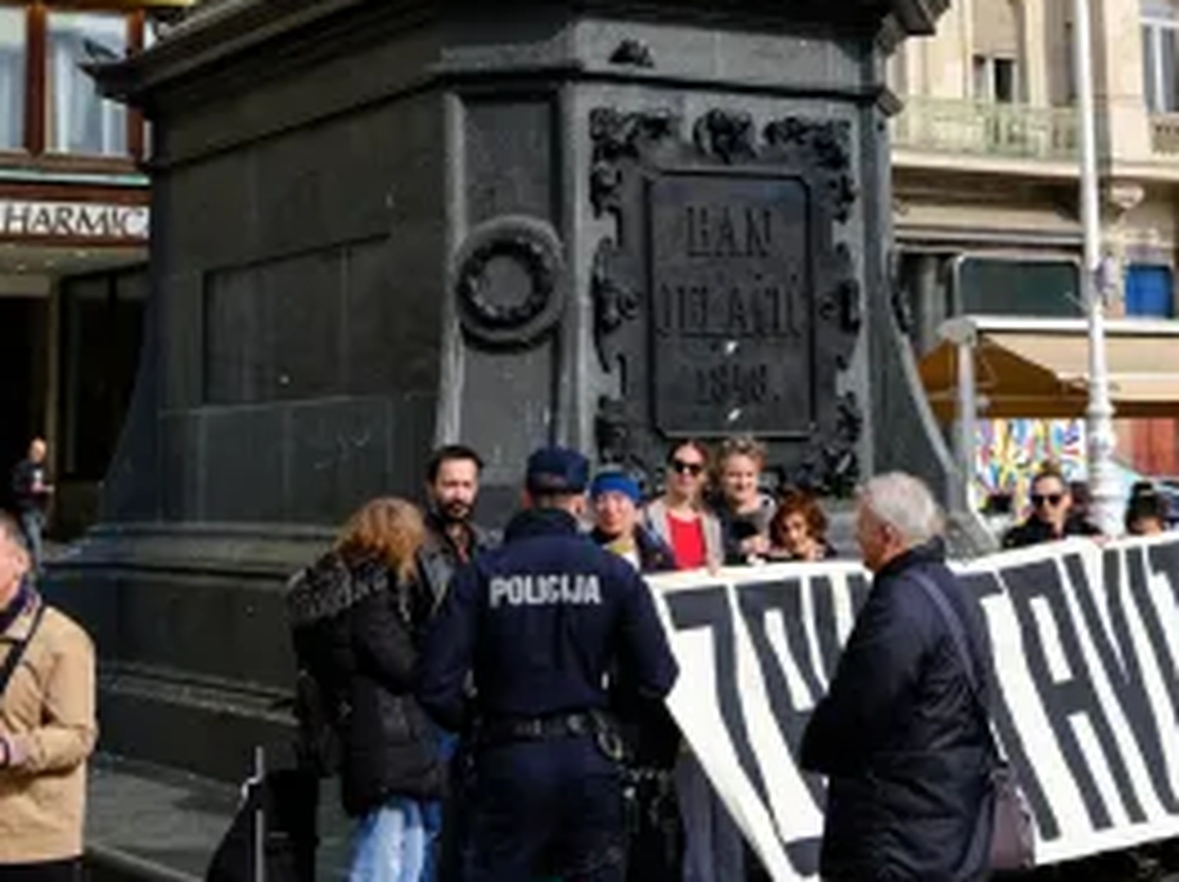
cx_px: 711
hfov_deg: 28.9
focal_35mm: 67
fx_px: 2280
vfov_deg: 21.3
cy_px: 65
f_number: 4
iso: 200
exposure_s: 1/1250
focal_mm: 16
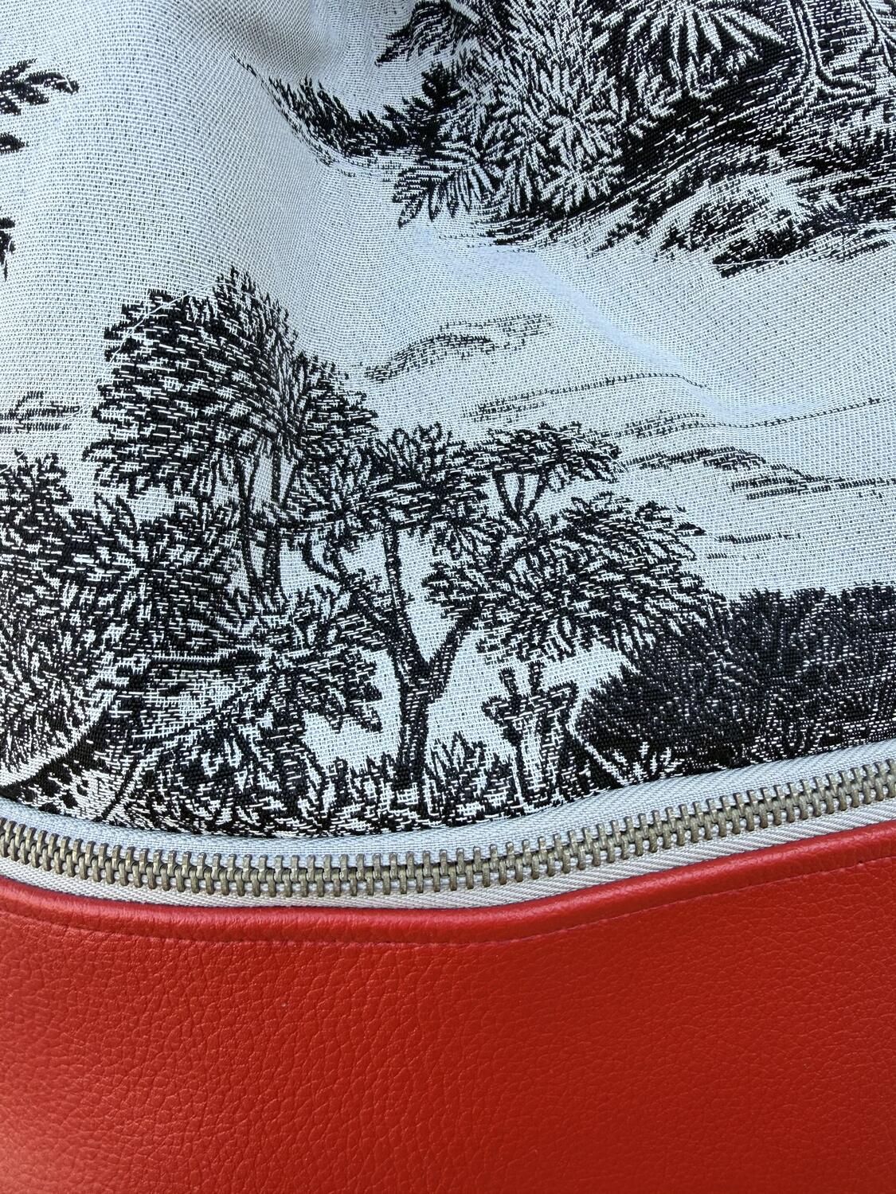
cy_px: 597
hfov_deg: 56.8
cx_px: 448
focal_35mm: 24
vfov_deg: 71.6
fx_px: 828
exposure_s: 1/243
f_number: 2.2
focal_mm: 2.22
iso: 40
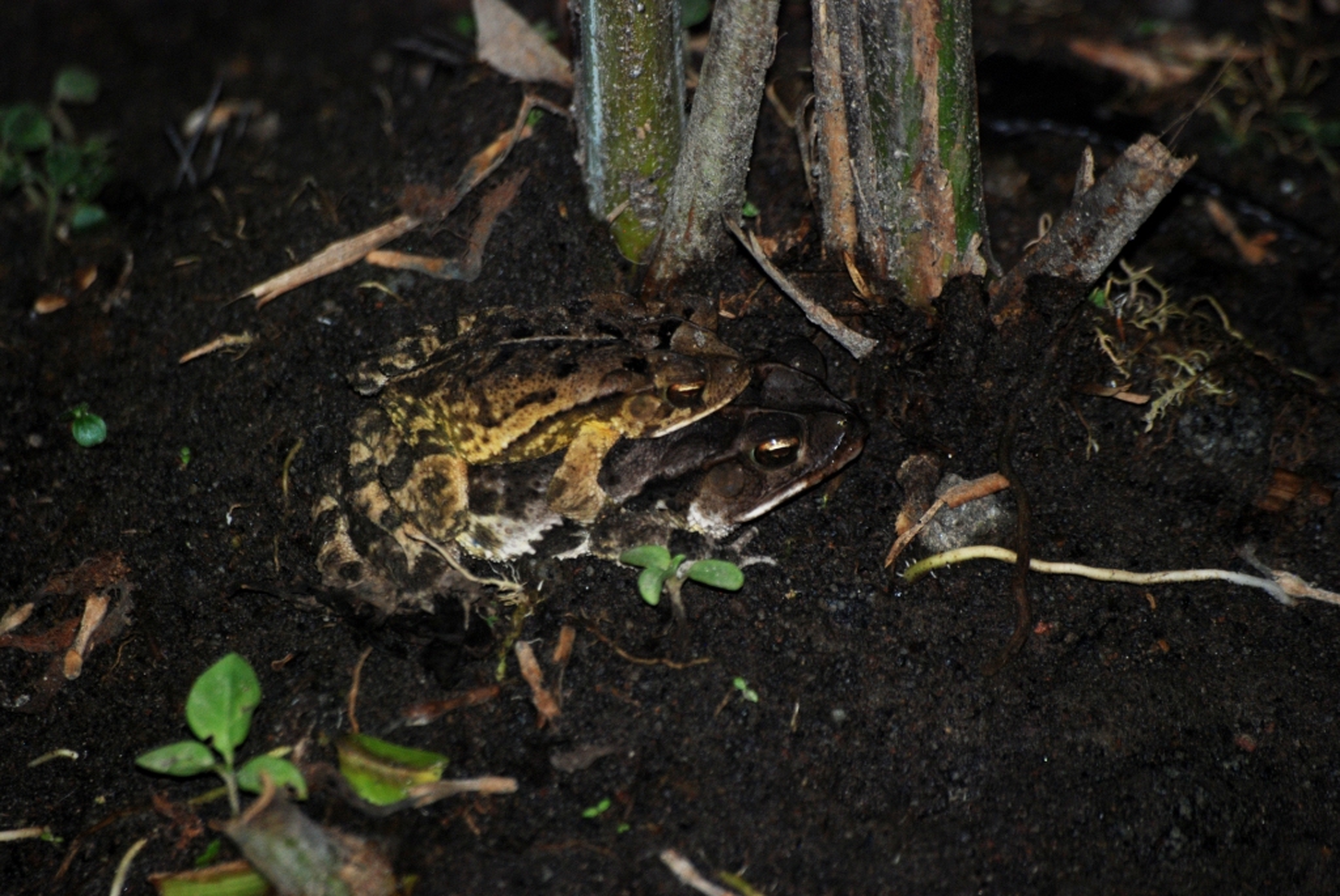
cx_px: 670
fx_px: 16766
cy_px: 448
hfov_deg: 4.6
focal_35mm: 450
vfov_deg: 3.1
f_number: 5.6
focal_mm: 300
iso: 400
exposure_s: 1/60
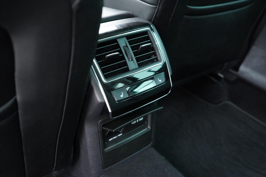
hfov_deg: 53.1
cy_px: 88
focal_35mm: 36
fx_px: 266
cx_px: 133
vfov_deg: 36.9
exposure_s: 1/40
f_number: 2.8
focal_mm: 24
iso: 1600
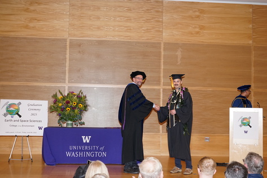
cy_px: 89
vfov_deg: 26.5
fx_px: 378
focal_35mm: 51
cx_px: 134
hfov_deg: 38.9
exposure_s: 1/80
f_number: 4.5
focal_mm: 51
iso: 1600
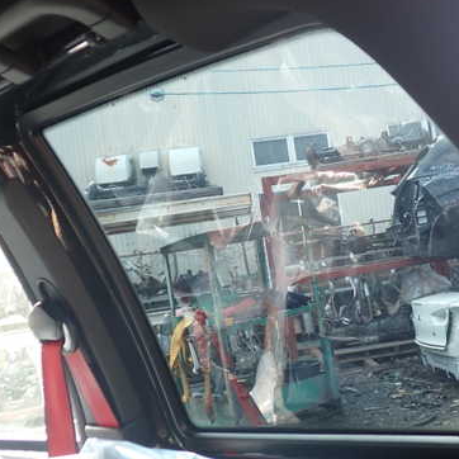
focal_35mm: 44
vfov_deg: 38.3
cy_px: 227
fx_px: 660
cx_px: 313
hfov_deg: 37.8
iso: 200
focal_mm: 5.4
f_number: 2.3
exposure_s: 1/60
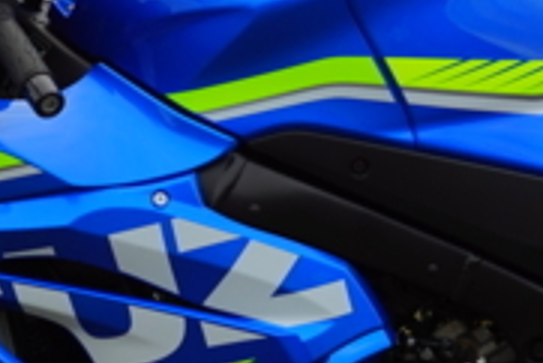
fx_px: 3064
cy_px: 126
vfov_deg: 6.8
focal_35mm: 203
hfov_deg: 10.1
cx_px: 468
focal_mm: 46
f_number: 6.3
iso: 100
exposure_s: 1/80
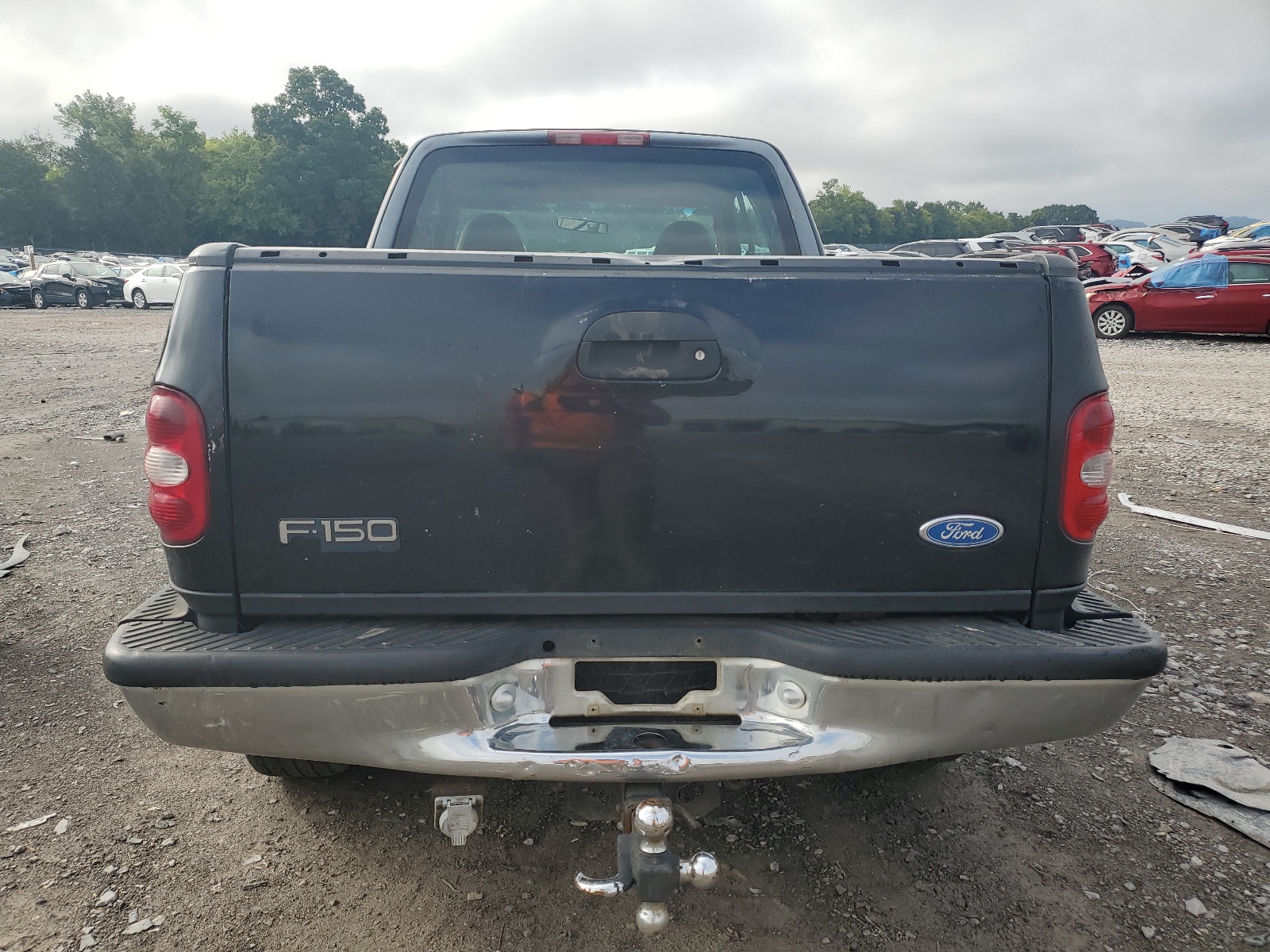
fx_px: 954
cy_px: 476
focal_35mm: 26
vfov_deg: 53.1
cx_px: 635
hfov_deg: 67.3
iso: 50
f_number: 1.5
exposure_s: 1/2000
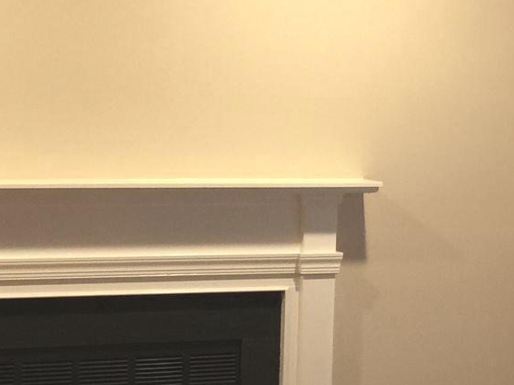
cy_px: 271
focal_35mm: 105
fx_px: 1558
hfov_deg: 18.7
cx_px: 213
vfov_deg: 14.0
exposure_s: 1/17
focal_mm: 4.15
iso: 80
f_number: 2.2
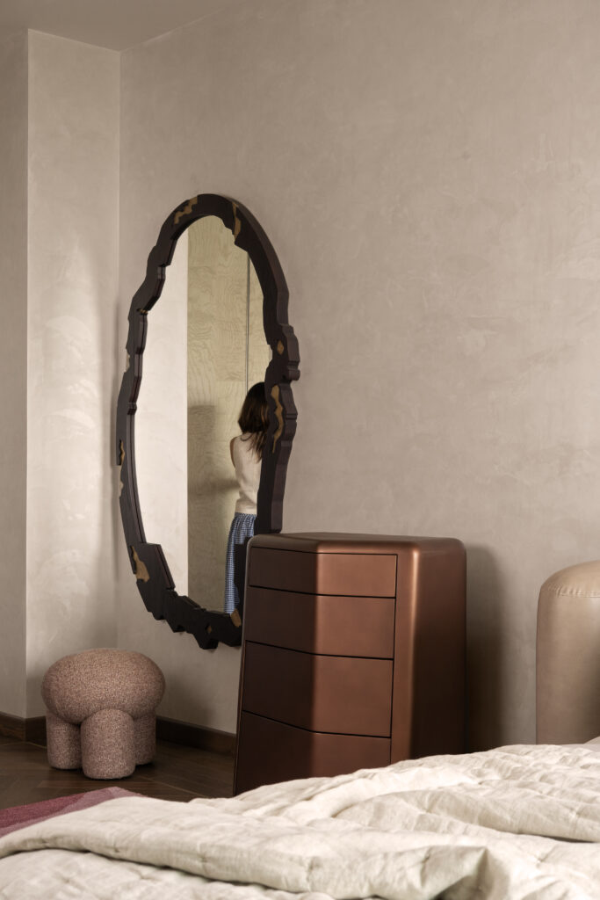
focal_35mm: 50
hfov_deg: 27.0
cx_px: 300
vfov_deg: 39.6
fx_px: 1249
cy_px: 450
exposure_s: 1/20
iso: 250
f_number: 8
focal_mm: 50
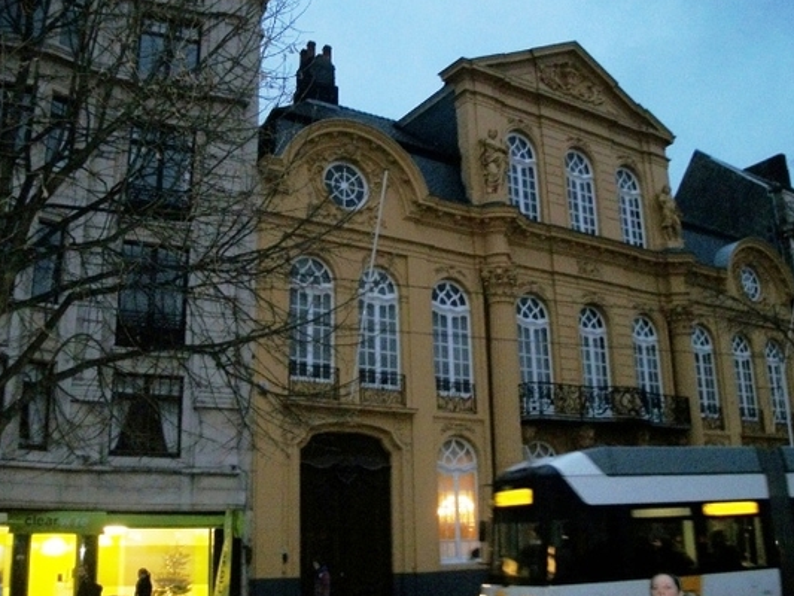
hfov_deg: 51.3
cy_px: 301
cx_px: 365
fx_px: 826
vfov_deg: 39.7
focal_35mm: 36
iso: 250
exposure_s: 1/30
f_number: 2.9
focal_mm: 5.7
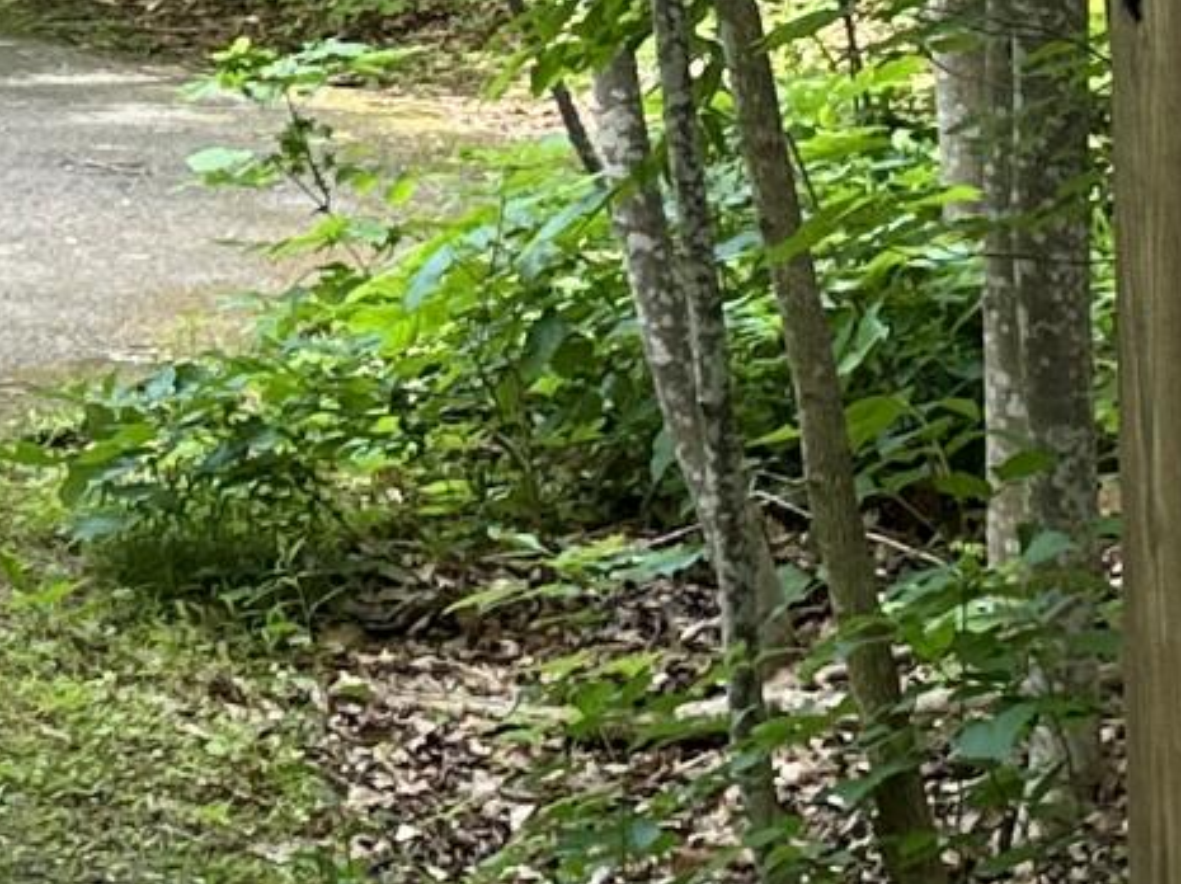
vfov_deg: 9.5
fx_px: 5284
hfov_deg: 12.0
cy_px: 46
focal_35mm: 155
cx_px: -729
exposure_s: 1/121
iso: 64
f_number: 1.78
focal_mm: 6.86
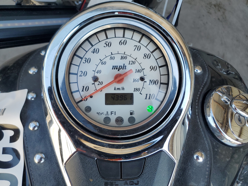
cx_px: 124
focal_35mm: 26
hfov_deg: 67.3
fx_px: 186
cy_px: 93
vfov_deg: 53.1
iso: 50
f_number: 1.5
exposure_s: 1/455
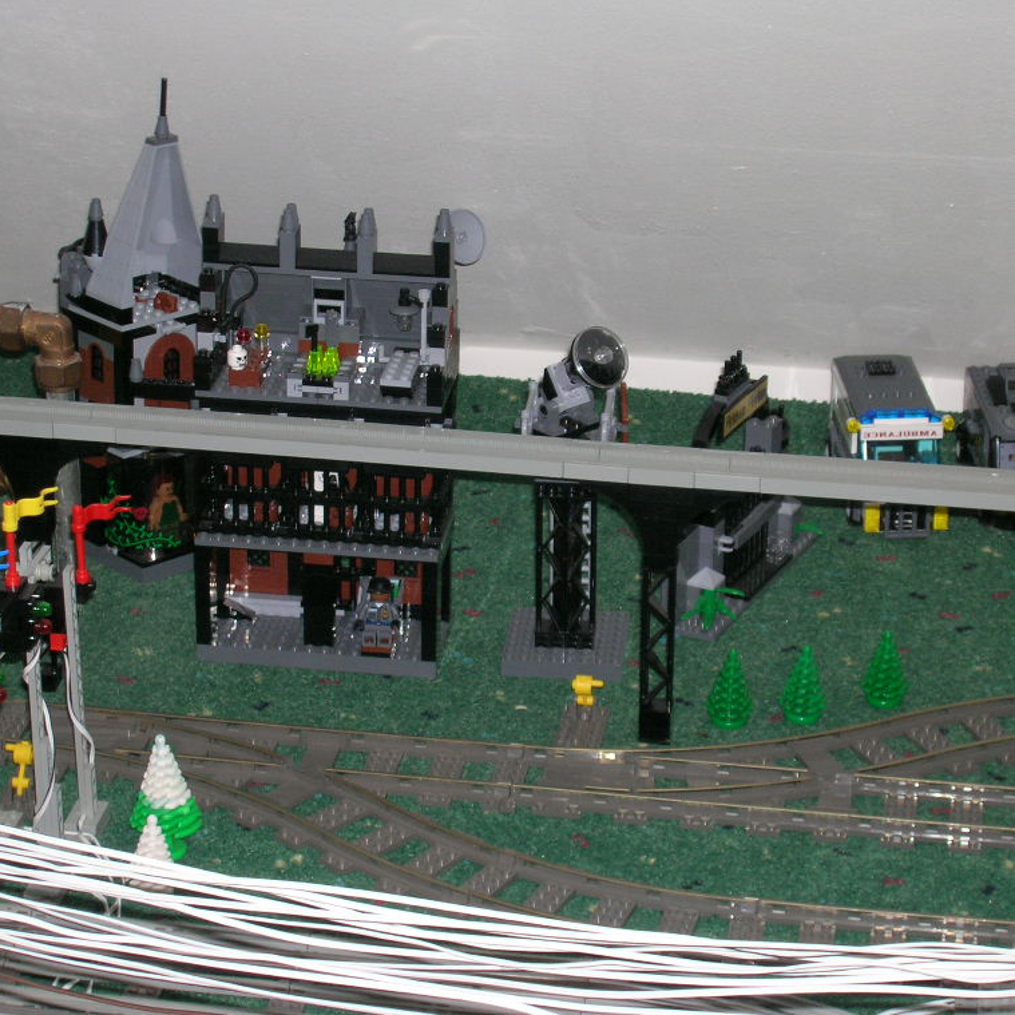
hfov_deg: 18.7
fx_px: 3085
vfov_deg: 18.7
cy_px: 504
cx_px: 527
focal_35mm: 93
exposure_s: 1/60.1
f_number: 4.1
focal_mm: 13
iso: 88
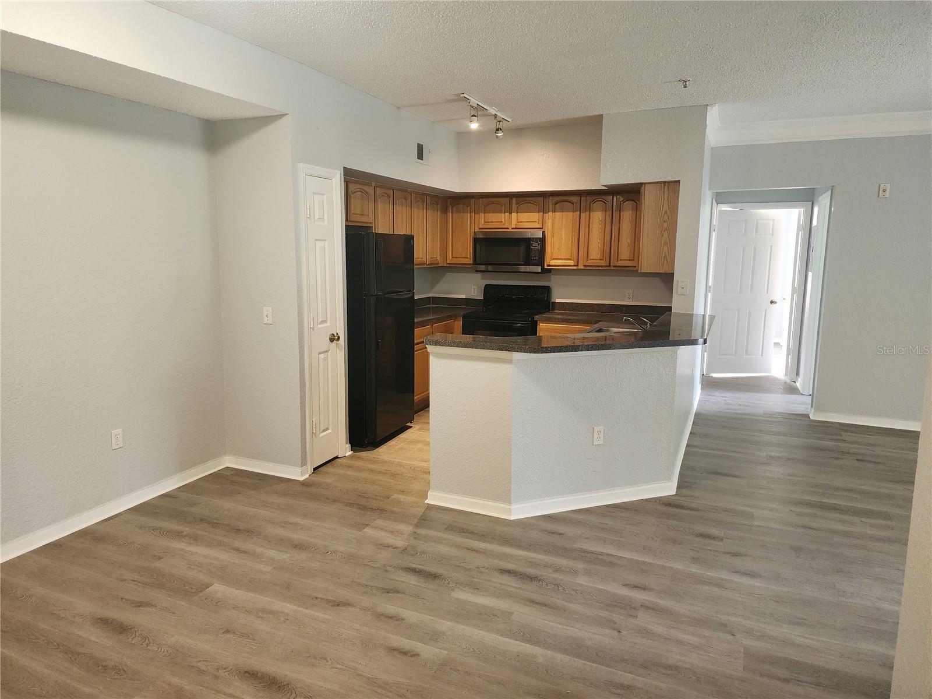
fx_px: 619
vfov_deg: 58.9
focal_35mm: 23
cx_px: 466
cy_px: 350
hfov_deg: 73.9
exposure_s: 1/120
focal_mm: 6.4
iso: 800
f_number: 1.8
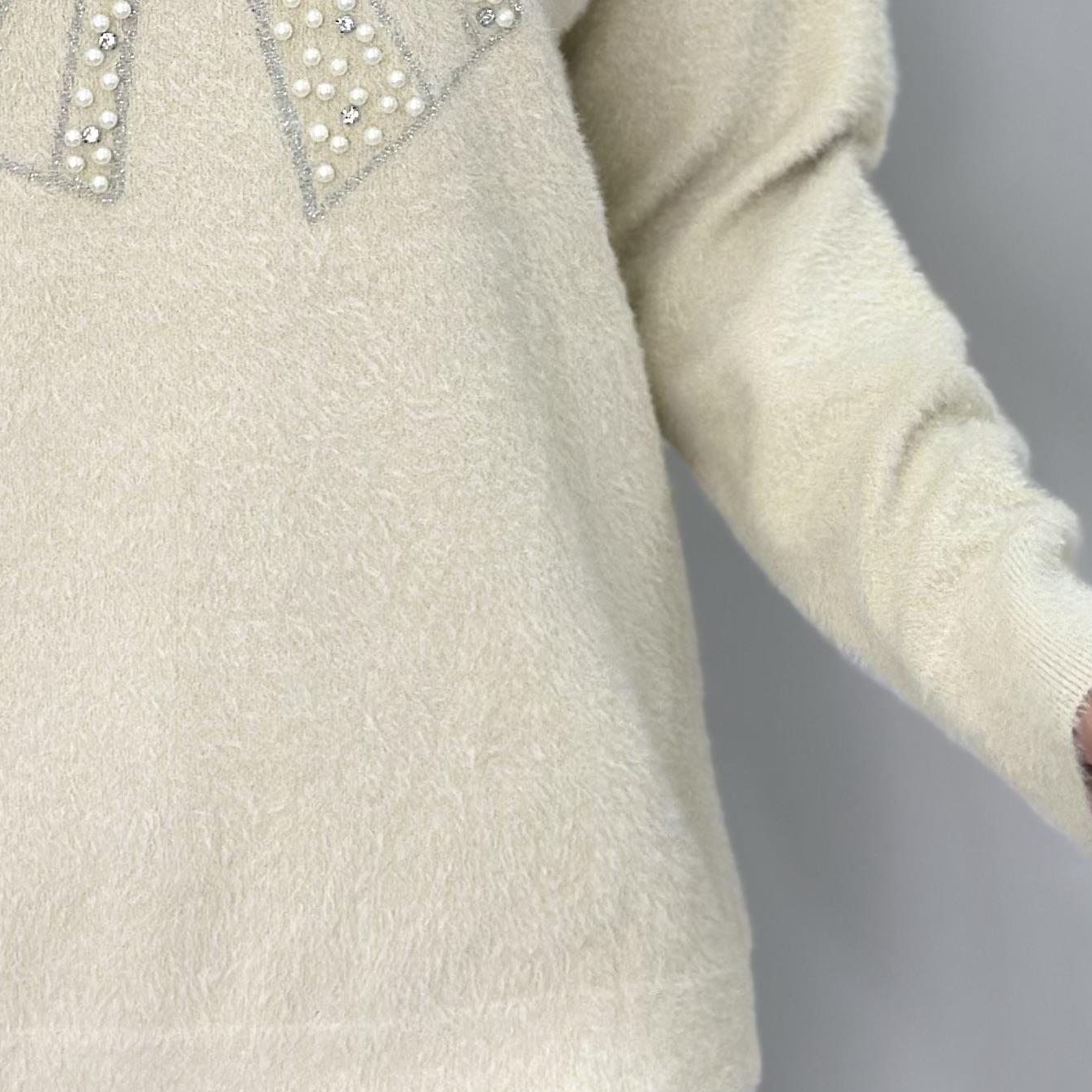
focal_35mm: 128
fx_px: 4568
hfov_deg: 13.6
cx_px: 208
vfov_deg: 13.3
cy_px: -195
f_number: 1.78
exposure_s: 1/50
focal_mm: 6.86
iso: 125
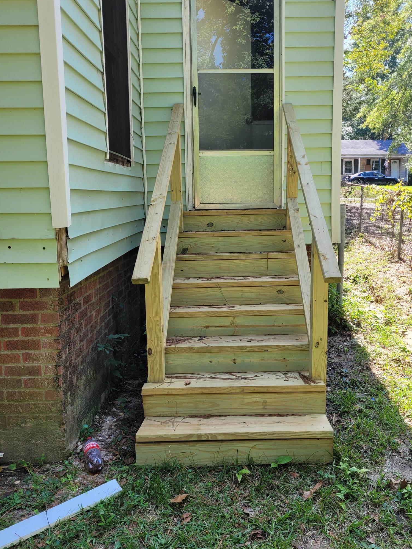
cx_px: 237
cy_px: 261
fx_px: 476
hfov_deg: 46.7
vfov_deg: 59.9
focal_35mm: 30
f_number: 1.8
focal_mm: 5.4
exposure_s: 1/394
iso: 40
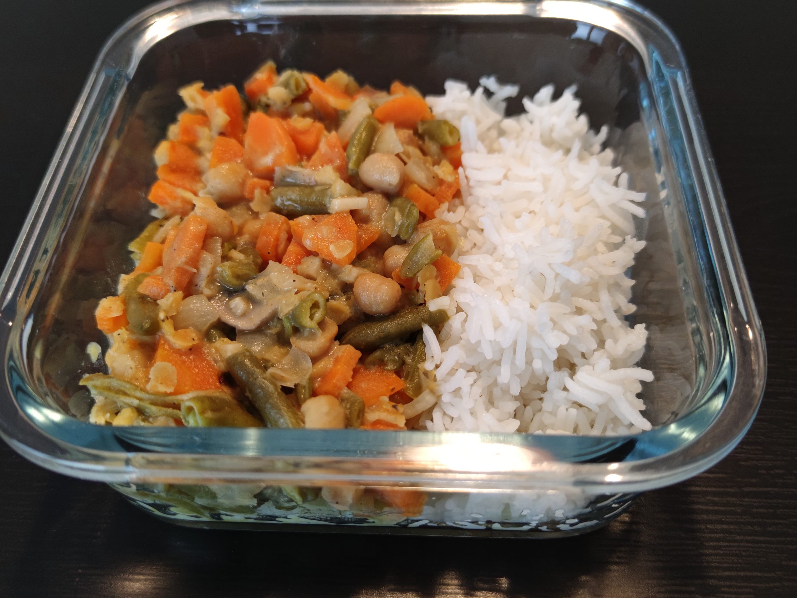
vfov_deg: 42.9
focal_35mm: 33
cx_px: 398
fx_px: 760
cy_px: 299
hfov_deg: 55.4
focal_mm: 6.72
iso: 422
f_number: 1.69
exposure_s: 1/50
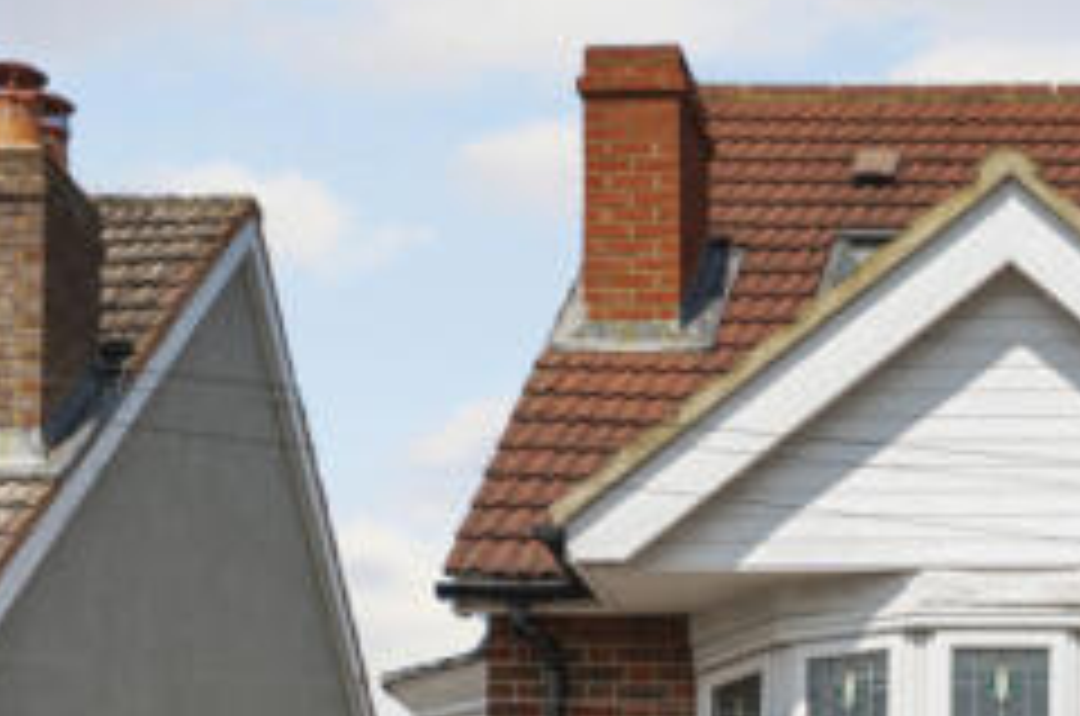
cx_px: 1382
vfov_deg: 13.7
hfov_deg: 19.7
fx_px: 2878
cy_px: 885
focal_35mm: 96
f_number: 8
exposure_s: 1/500
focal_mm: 22.5
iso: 200
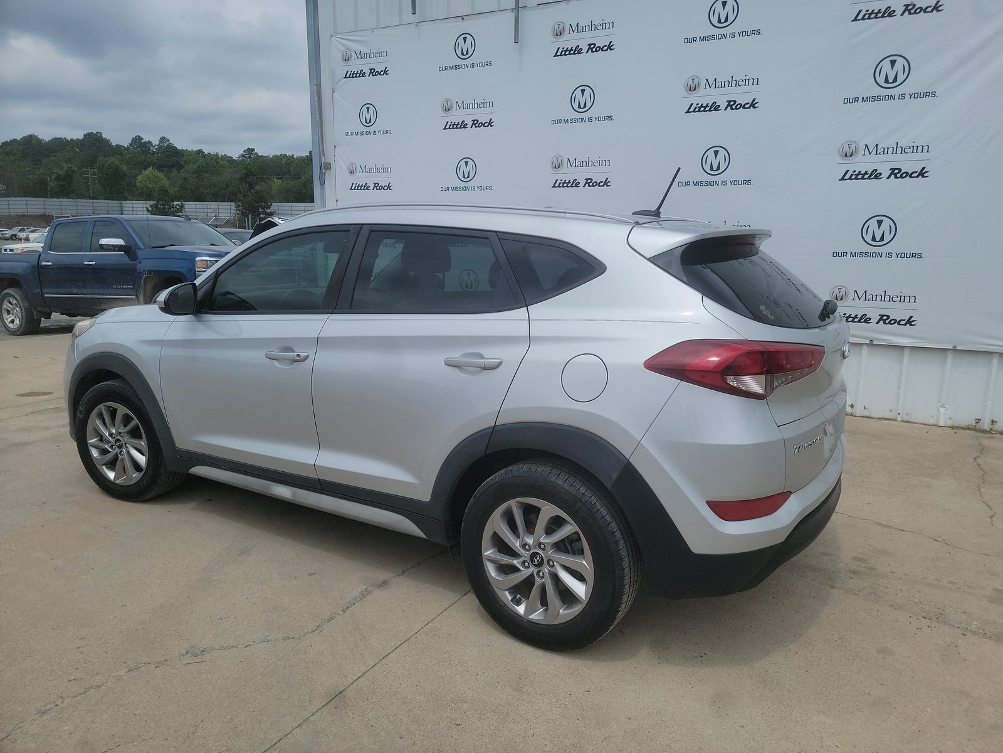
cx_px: 502
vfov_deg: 56.8
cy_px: 376
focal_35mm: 24
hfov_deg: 71.6
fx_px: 695
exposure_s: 1/2127
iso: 50
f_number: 1.8
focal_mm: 6.7
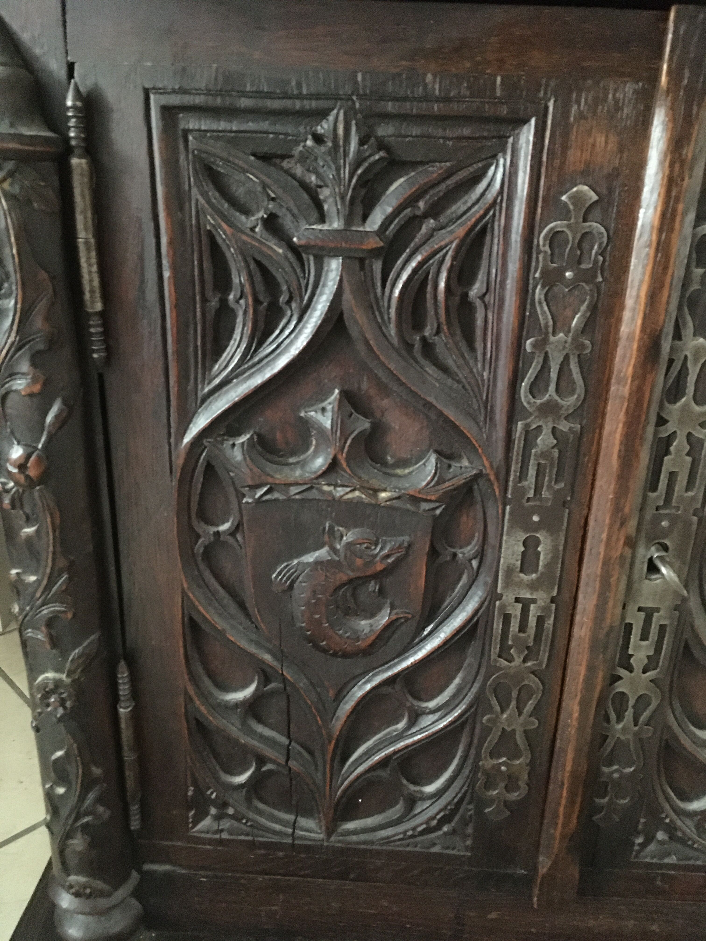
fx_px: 789
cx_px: 353
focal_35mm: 29
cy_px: 470
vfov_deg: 61.7
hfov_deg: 48.2
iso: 1000
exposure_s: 1/17
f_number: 2.2
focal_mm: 4.15
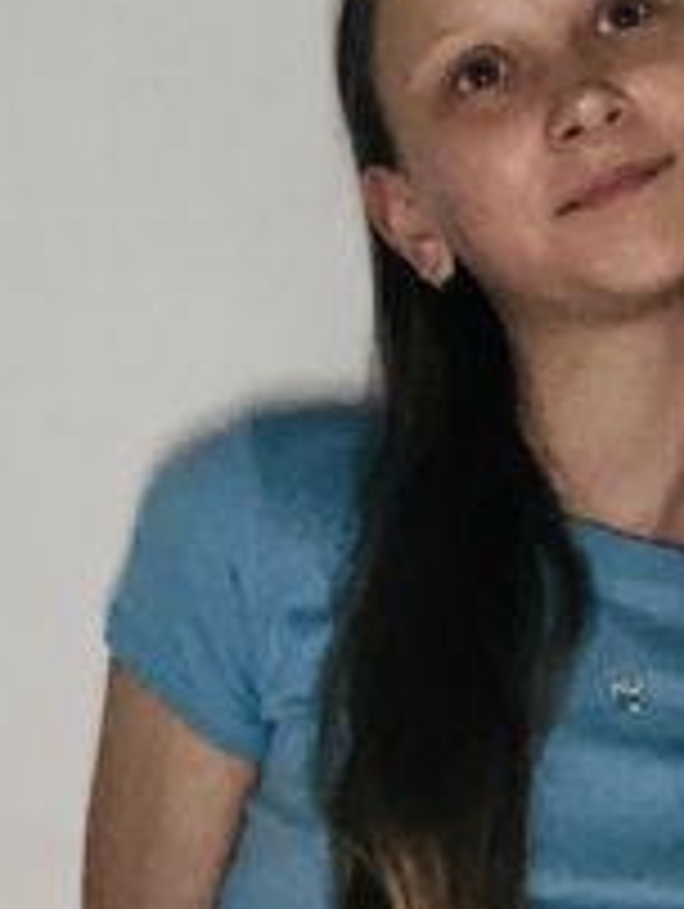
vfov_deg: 22.0
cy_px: 490
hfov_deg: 16.4
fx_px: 2340
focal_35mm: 89
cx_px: 626
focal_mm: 2.69
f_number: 1.9
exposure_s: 1/27
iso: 500
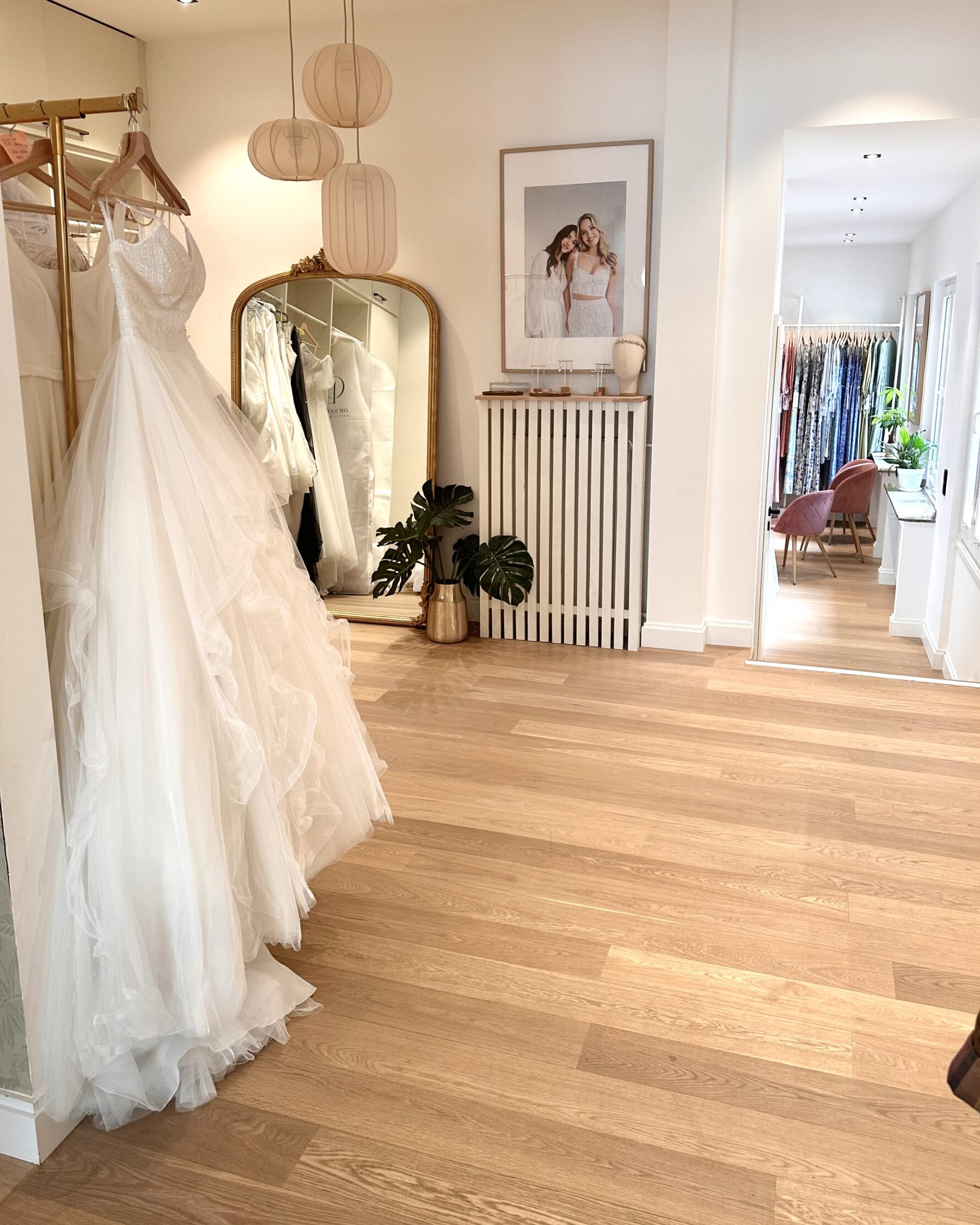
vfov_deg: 63.9
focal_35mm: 27
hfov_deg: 53.2
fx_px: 979
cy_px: 544
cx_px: 507
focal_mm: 6.86
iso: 125
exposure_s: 1/50
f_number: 1.78
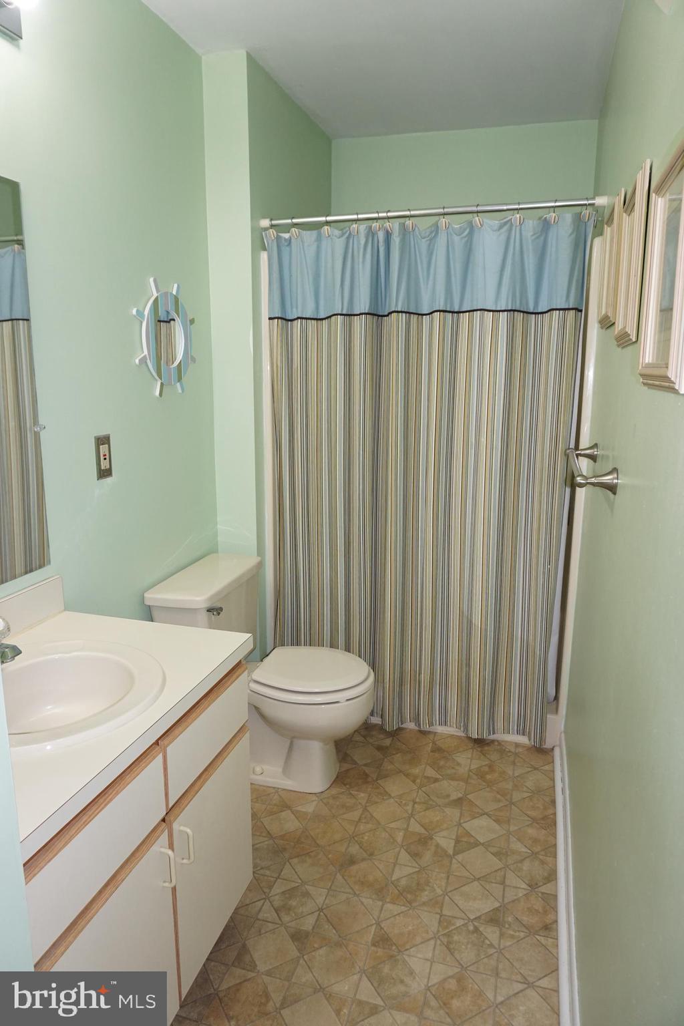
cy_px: 513
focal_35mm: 24
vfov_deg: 73.7
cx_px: 342
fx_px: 684
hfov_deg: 53.1
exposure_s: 1/100
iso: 800
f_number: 5
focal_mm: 16
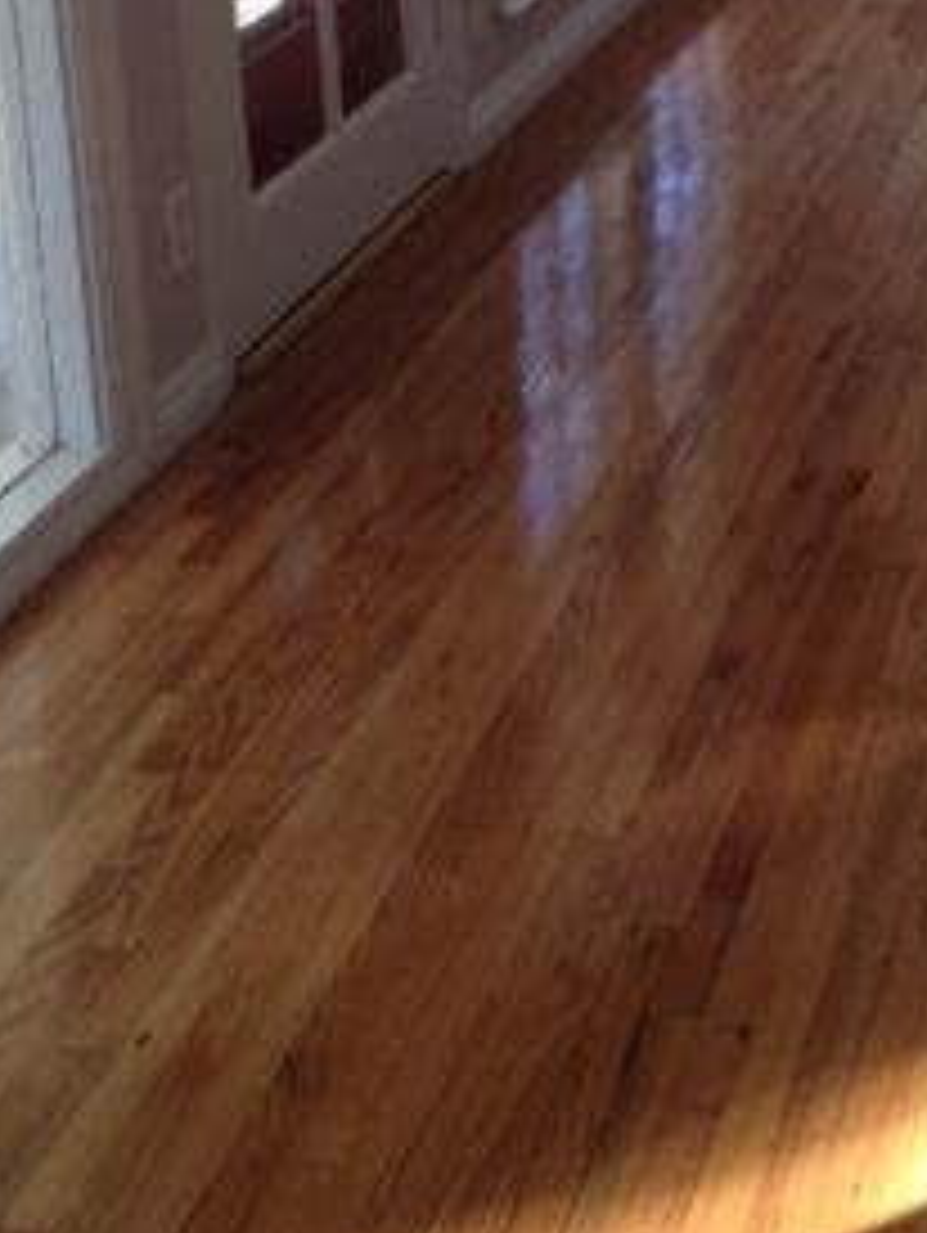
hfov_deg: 18.5
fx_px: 2745
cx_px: 986
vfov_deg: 24.3
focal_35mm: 77
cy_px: 32
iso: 80
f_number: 2.4
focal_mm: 4.12
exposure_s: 1/120
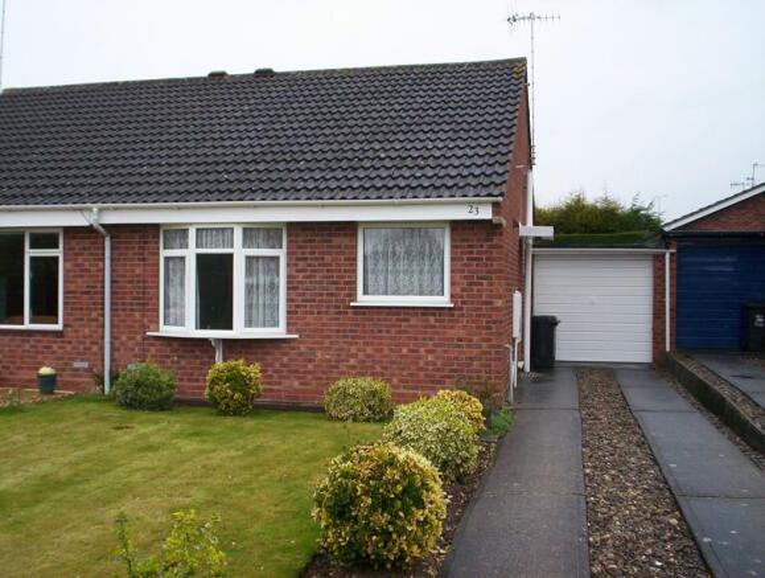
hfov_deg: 48.9
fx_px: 842
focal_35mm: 38
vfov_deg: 37.9
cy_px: 289
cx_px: 382
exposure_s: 1/206
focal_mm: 4.99
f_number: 4.5
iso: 100
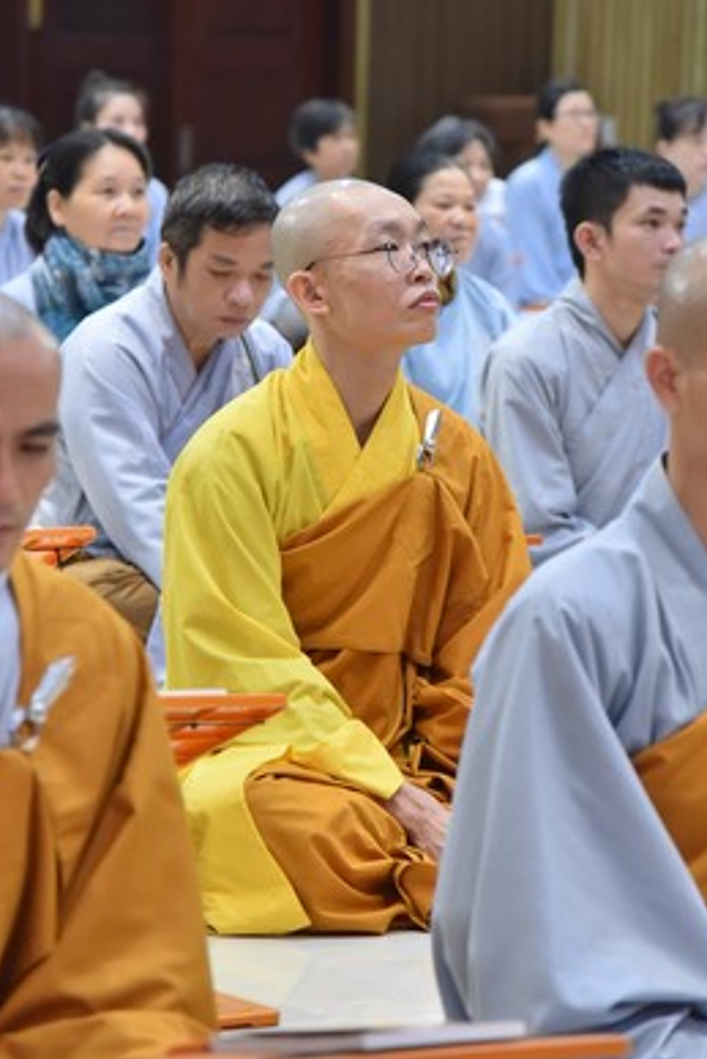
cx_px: 355
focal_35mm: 201
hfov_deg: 6.8
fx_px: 5915
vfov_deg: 10.2
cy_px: 450
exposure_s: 1/125
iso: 3200
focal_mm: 120
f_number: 5
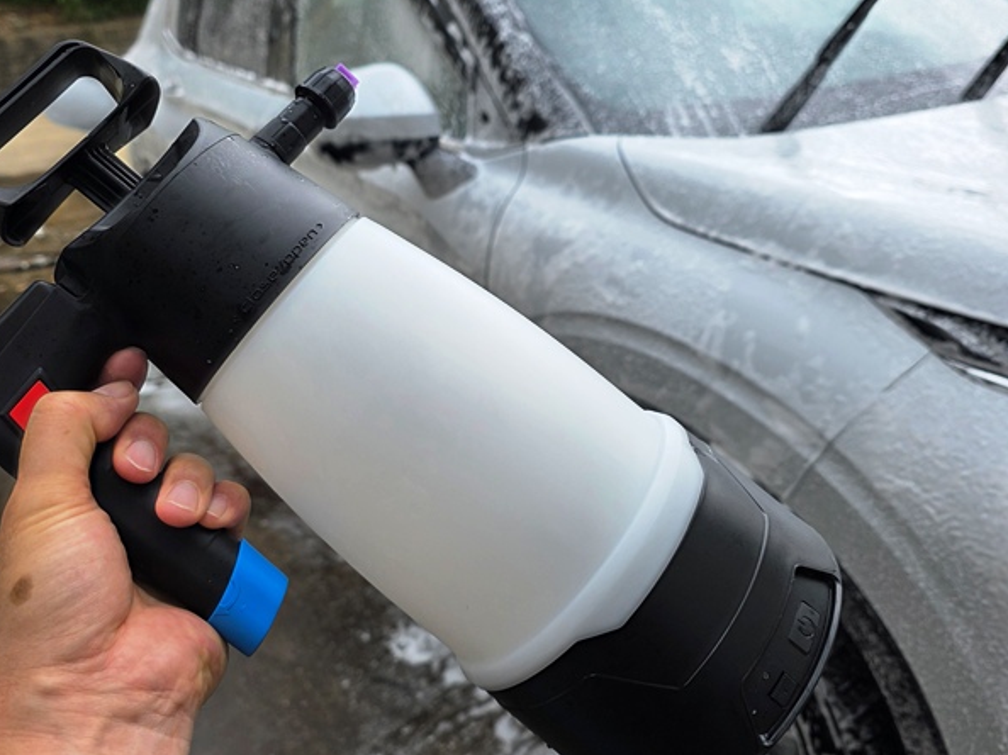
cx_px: 494
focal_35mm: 31
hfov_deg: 58.4
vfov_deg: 45.4
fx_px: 902
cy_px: 350
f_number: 1.7
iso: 40
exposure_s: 1/359
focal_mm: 6.3
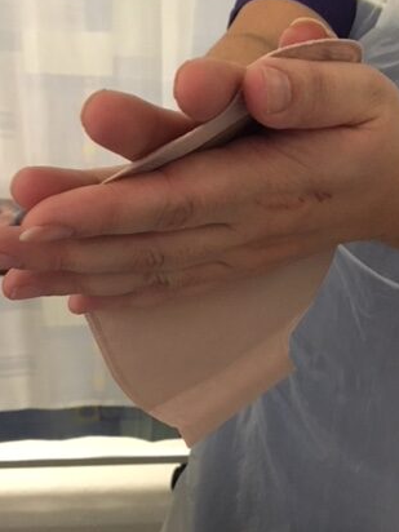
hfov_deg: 32.1
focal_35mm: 45
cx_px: 247
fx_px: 692
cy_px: 276
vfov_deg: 42.1
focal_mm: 4.15
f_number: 2.2
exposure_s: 1/17
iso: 250
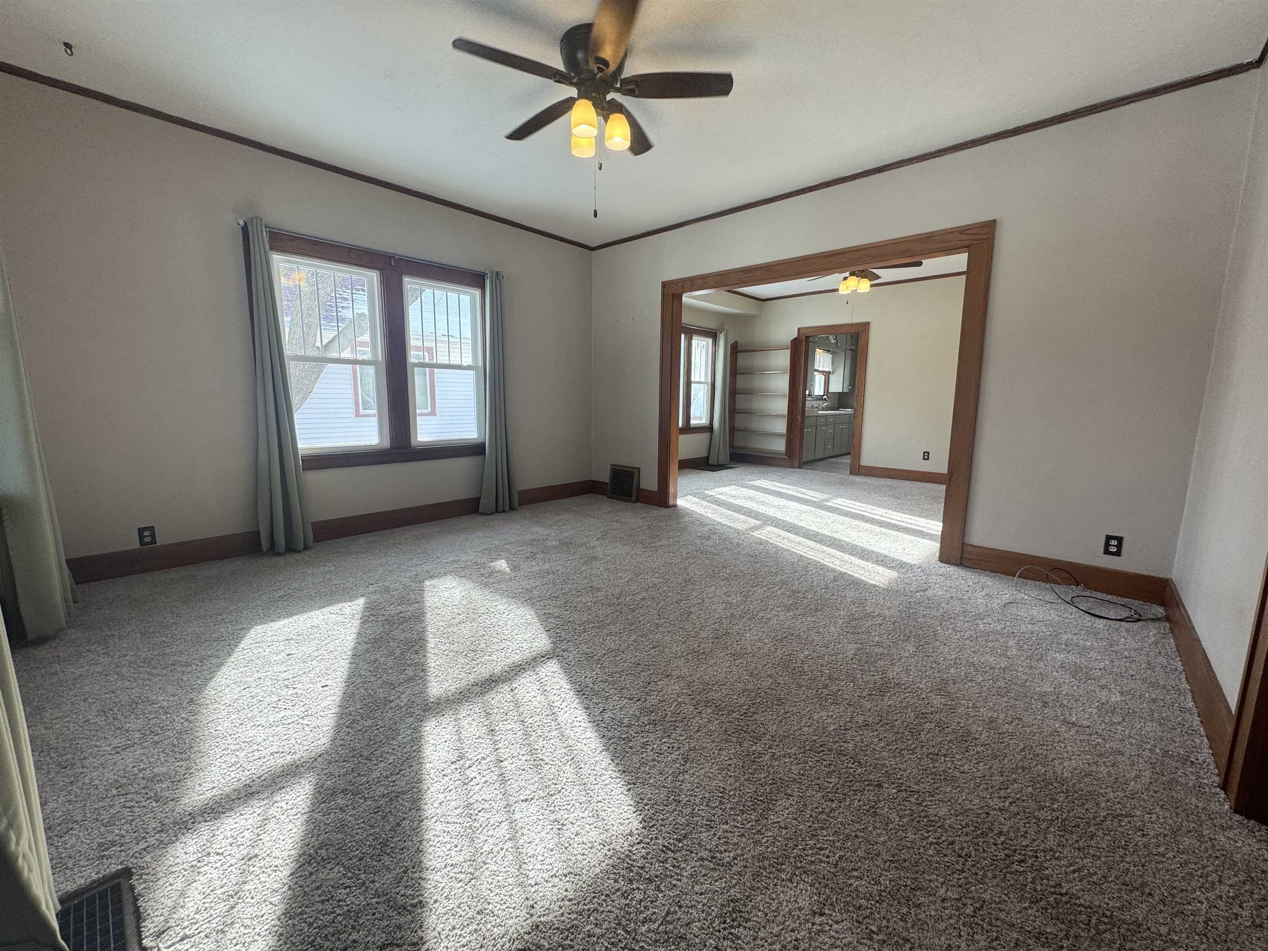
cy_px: 476
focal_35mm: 14
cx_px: 634
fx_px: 513
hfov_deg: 102.1
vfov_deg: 85.7
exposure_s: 1/120
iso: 64
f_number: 2.2
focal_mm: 2.22
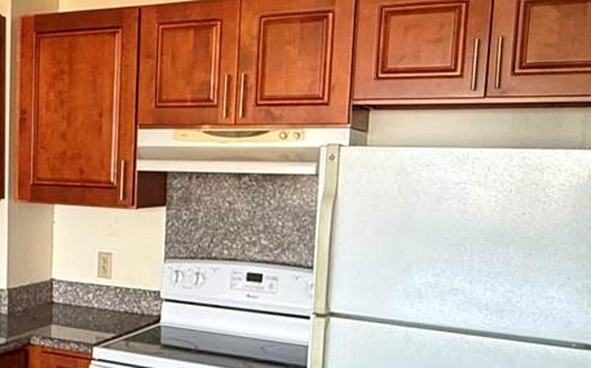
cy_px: 245
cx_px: 38
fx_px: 837
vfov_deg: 24.7
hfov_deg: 36.0
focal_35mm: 52
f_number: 2.2
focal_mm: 2.22
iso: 400
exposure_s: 1/60
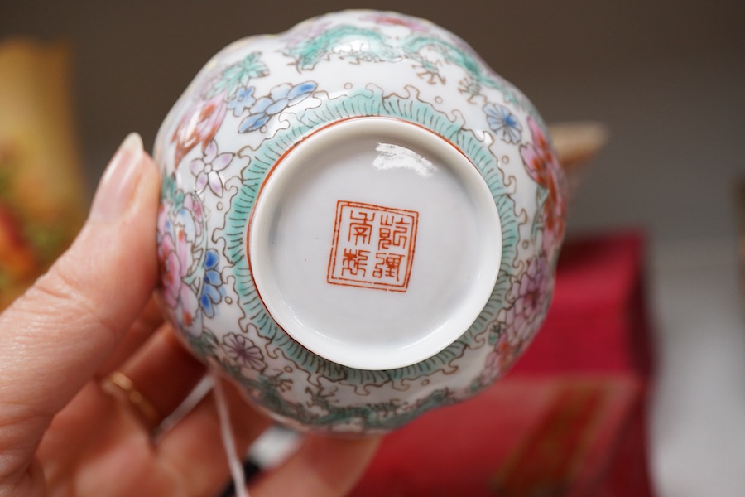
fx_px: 931
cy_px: 248
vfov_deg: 29.9
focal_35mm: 45
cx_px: 372
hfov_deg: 43.6
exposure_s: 1/125
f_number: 9
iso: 1250
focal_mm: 30
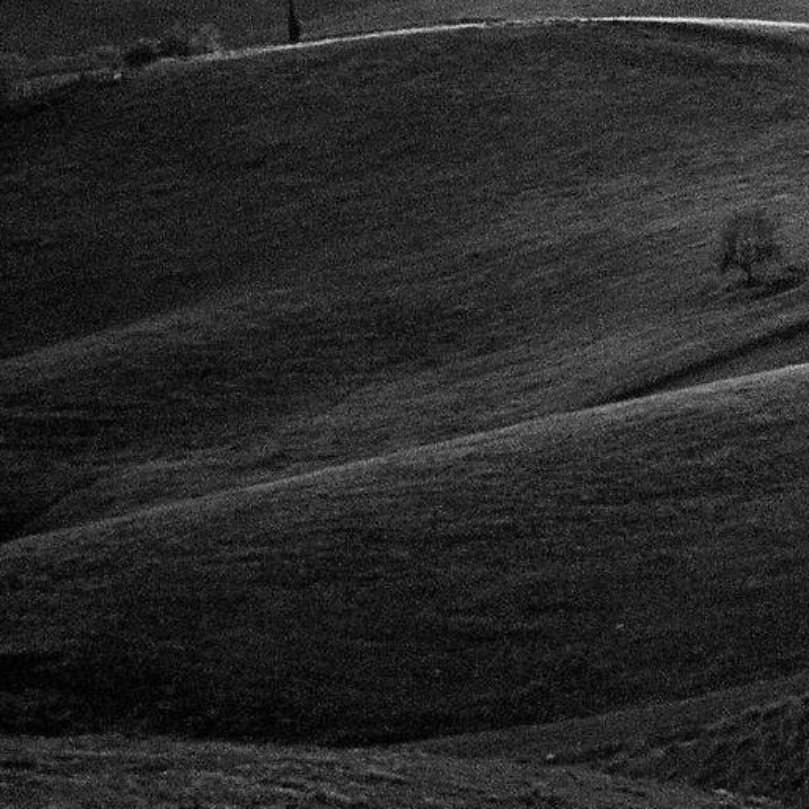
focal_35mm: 198
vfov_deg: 8.8
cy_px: 341
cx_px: 1576
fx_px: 5235
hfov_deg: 8.4
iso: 160
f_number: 1.4
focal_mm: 33
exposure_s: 1/1800
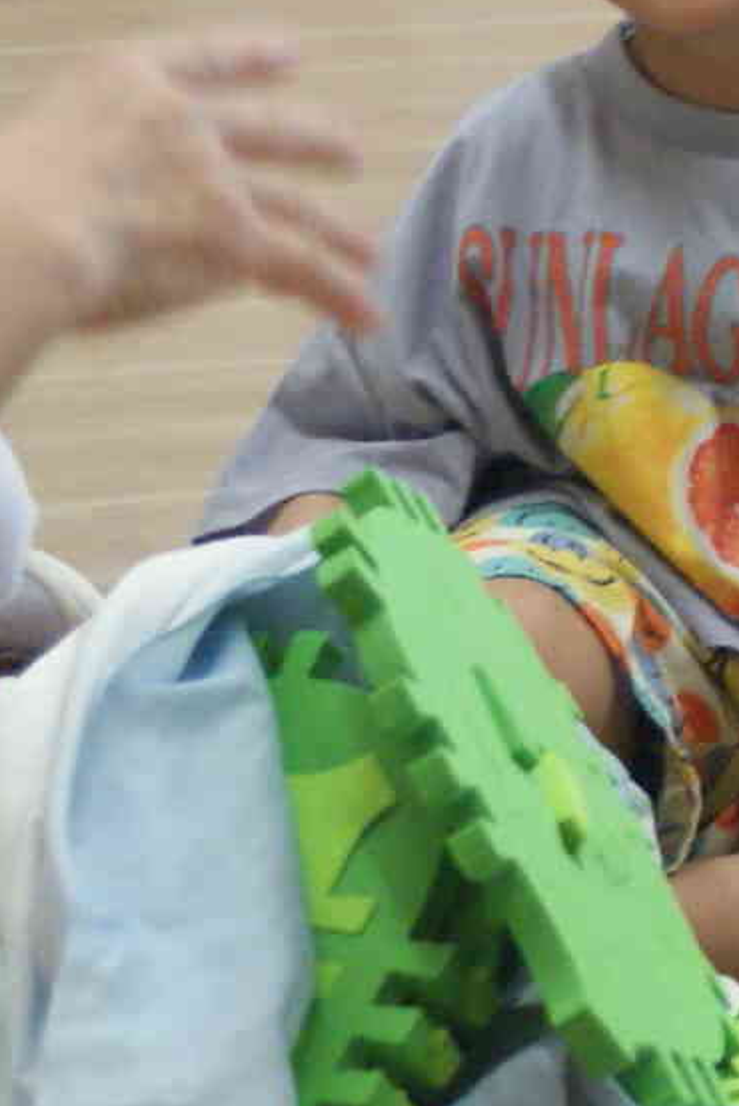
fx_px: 7187
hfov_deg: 5.9
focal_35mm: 234
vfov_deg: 8.8
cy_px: 168
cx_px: 875
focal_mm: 45
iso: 1600
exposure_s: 1/125
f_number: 5.6
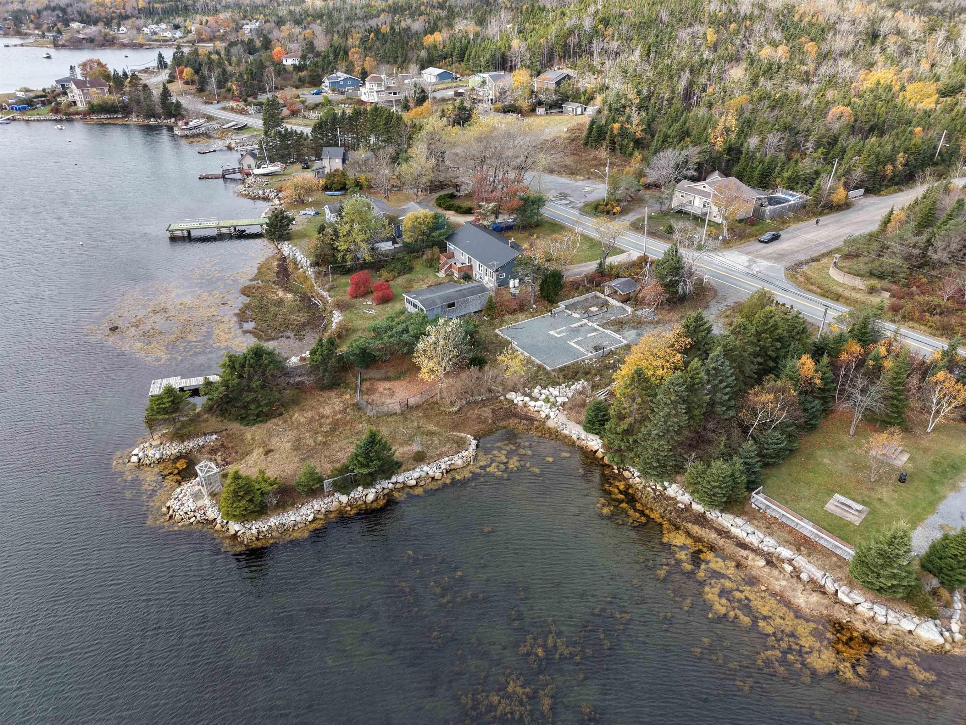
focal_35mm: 24
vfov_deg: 56.8
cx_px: 483
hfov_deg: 71.6
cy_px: 362
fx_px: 670
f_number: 1.8
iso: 130
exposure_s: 1/1000
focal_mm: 8.67
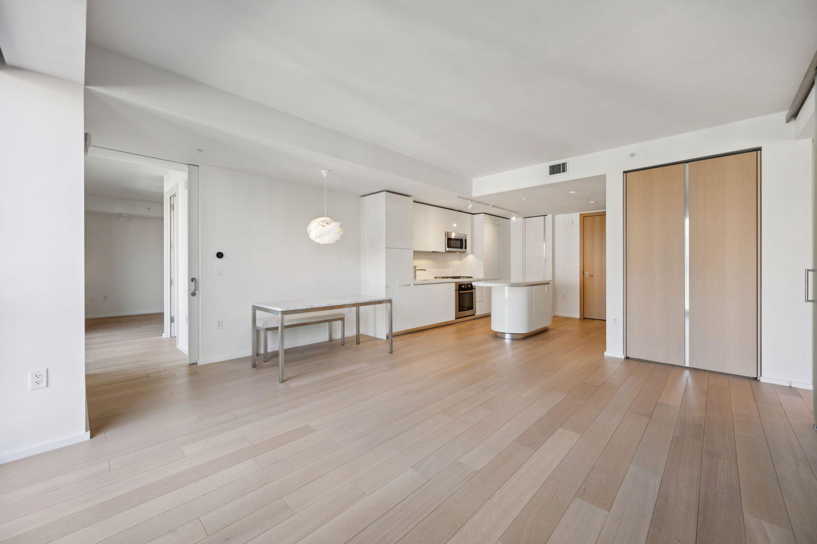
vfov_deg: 81.2
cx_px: 408
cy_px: 272
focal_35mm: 14
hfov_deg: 104.3
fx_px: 318
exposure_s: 1/60
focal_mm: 14
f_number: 7.1
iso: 400
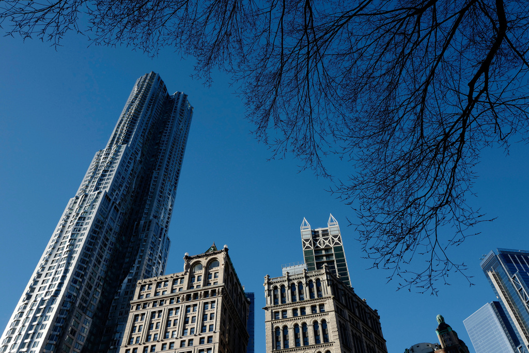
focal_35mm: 28
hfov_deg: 65.5
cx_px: 264
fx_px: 411
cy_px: 176
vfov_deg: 46.4
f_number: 8
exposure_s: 1/800
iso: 400
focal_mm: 28
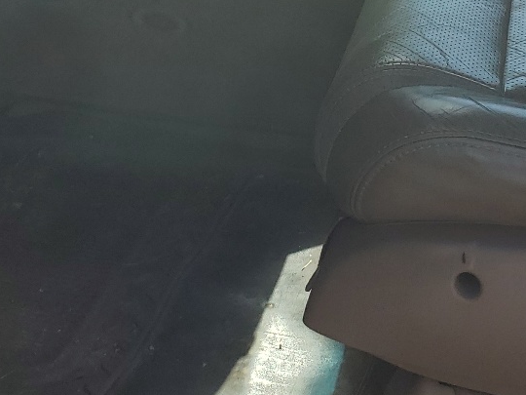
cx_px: 412
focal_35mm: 77
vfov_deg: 17.7
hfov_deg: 25.0
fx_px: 1170
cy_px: -141
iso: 50
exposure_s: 1/2000
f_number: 1.5
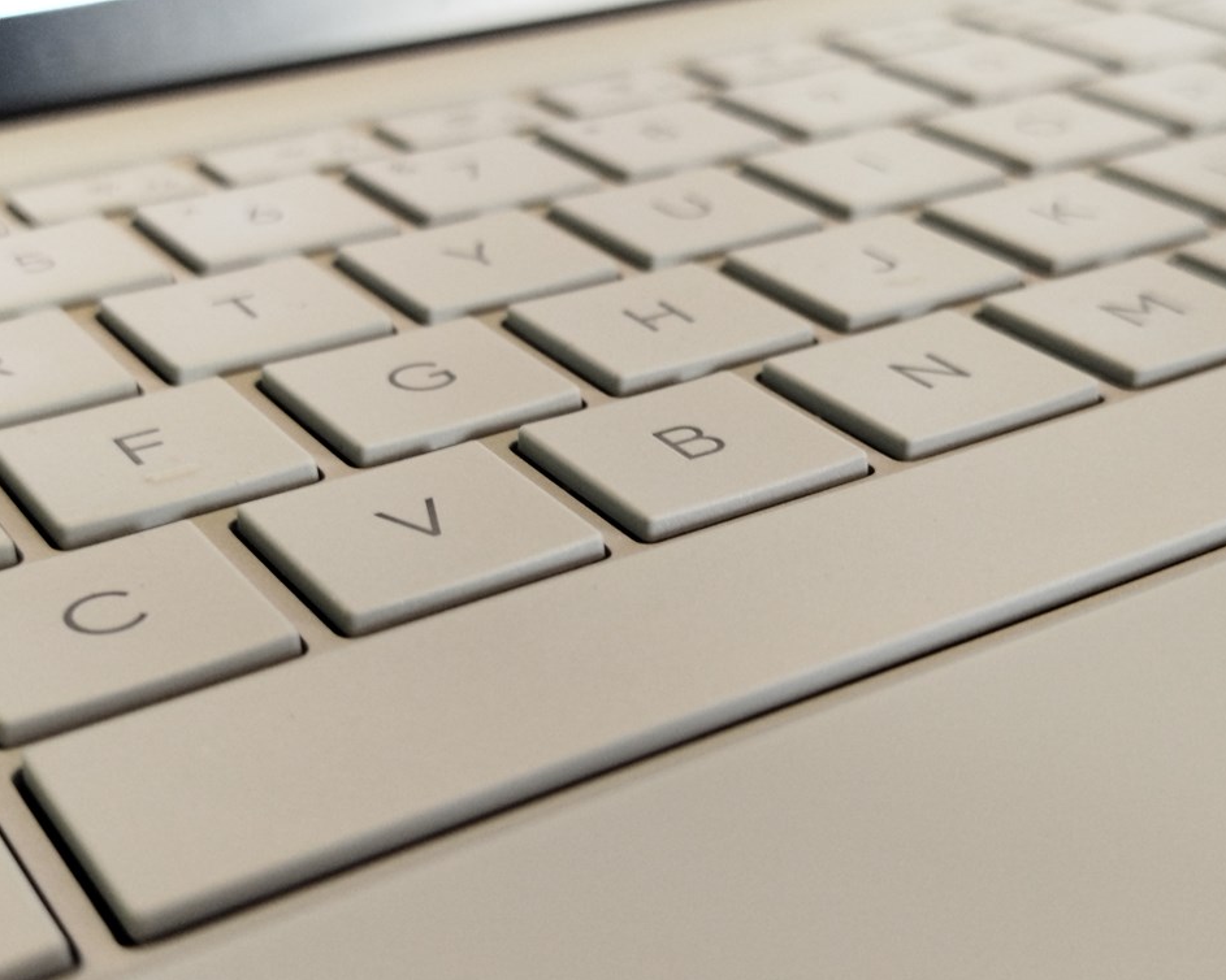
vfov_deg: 28.6
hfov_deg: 35.4
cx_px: 601
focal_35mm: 53
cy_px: 496
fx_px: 1923
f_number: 1.7
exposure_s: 1/33
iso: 250
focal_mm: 5.31
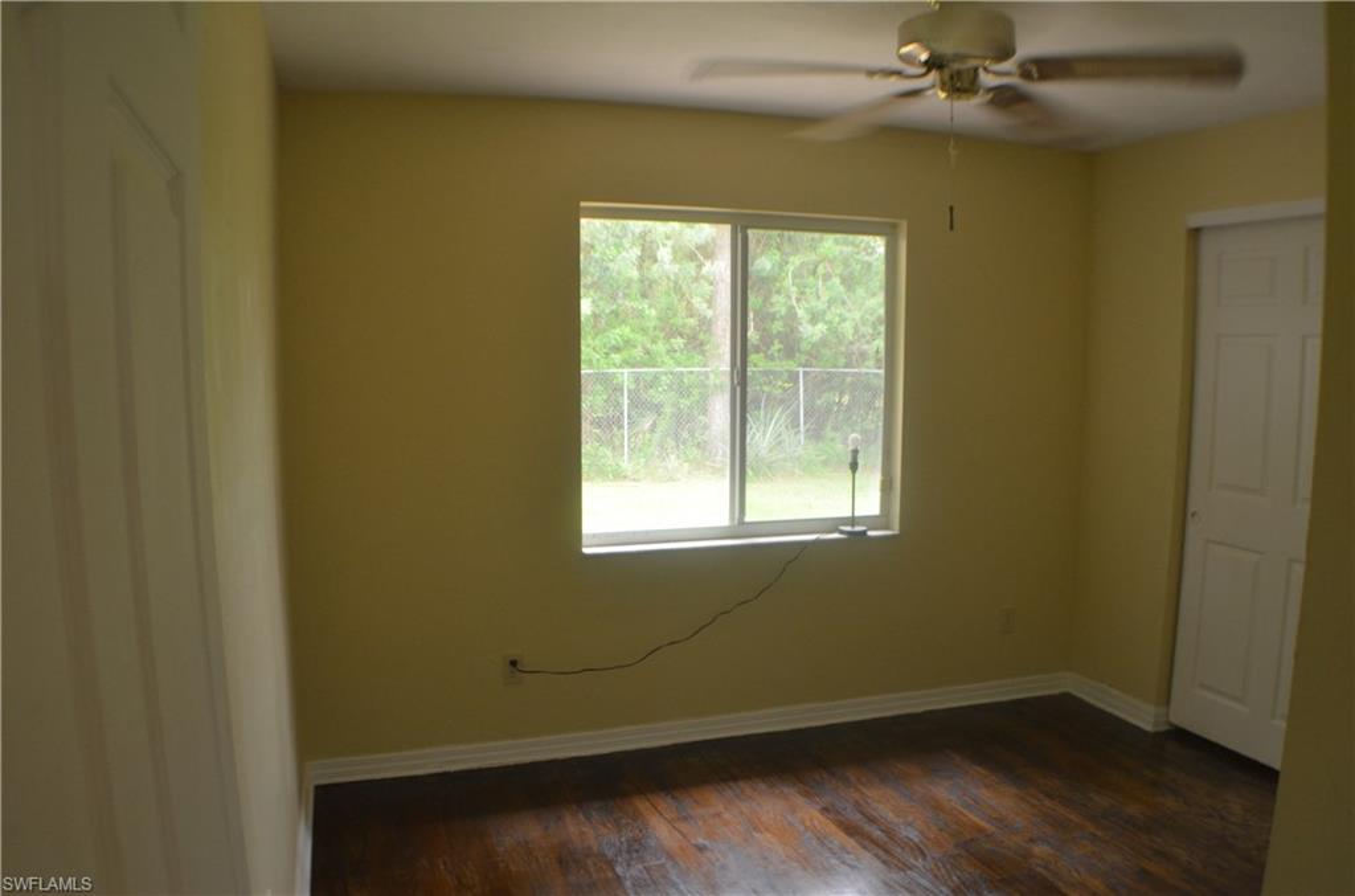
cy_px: 448
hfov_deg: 53.3
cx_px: 678
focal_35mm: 36
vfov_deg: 36.7
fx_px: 1351
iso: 800
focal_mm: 24
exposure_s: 1/30
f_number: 4
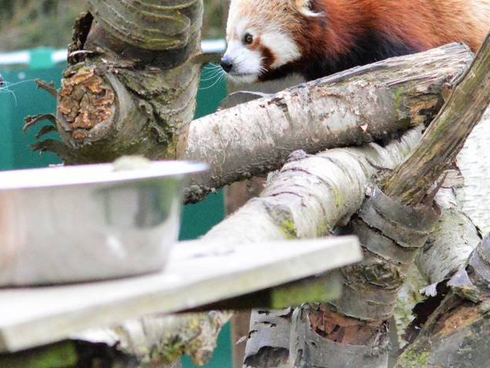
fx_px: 4248
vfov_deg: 4.9
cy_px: -9
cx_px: 22
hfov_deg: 6.6
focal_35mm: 300
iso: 6400
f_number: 5.6
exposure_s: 1/3200
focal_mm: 82
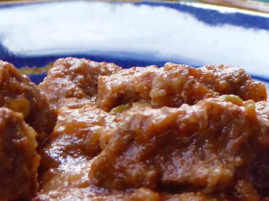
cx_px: 337
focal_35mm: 308
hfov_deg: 6.4
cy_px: 212
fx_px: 2393
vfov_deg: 4.8
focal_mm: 19
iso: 400
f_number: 5.1
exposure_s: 1/20
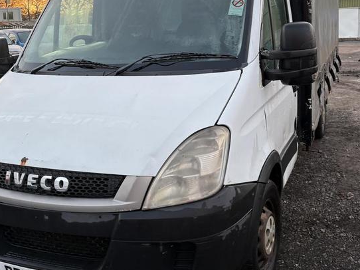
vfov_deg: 33.3
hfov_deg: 43.8
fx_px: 447
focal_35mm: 43
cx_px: 161
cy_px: 94
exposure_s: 1/121
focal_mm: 5.96
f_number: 1.6
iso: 80
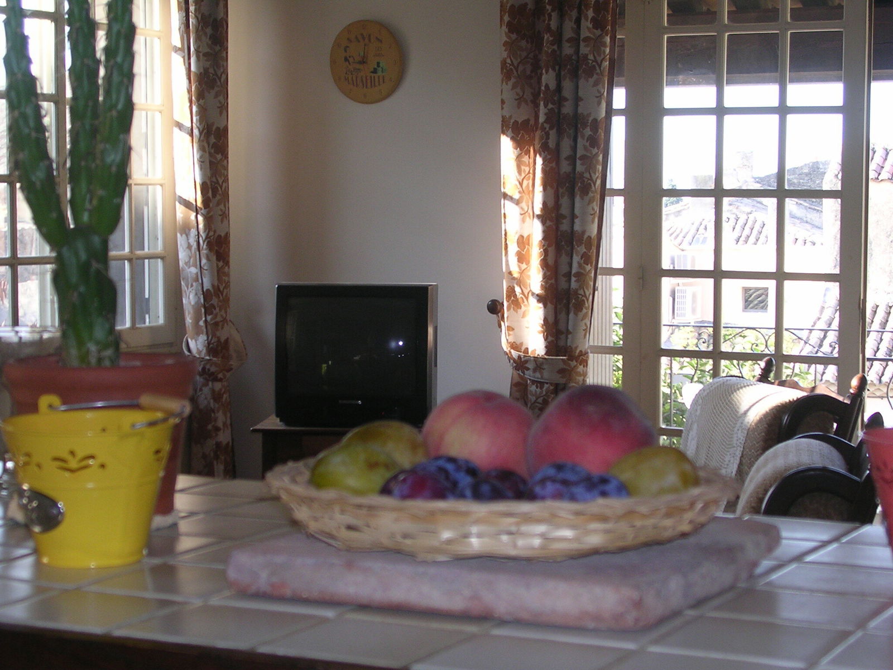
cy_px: 335
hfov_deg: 25.7
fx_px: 1961
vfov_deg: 19.4
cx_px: 446
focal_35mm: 76
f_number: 3.9
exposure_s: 1/33.7
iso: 100
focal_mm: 11.6
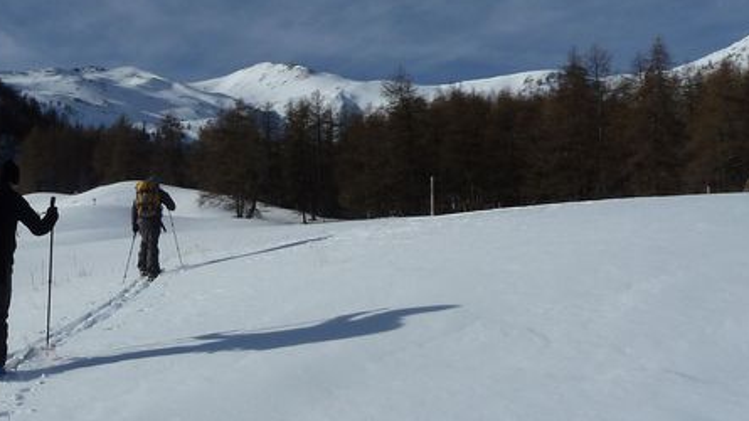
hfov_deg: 40.2
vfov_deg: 24.4
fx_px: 973
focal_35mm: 49
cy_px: 189
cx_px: 136
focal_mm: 4.1
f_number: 5.6
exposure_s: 1/1000
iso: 80
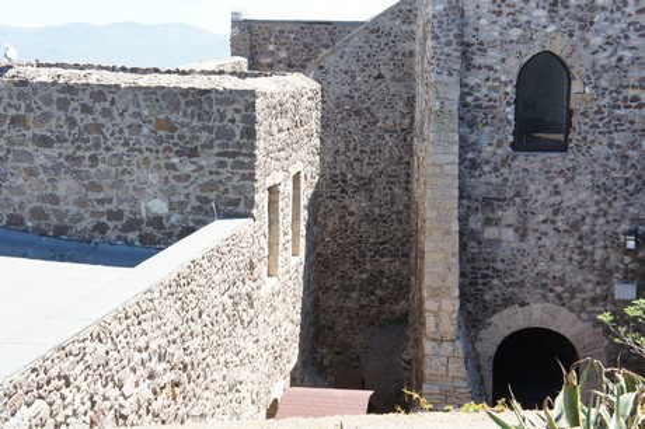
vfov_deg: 22.1
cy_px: 214
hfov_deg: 32.7
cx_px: 322
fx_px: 1101
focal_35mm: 62
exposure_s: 1/160
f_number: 7.1
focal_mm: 41
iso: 200
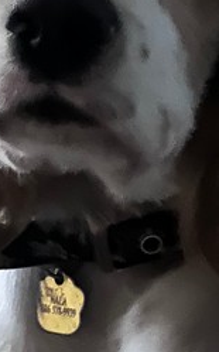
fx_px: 3170
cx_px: 131
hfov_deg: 4.0
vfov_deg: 6.3
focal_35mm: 331
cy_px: 96
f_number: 2.8
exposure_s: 1/2
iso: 1000
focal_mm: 9
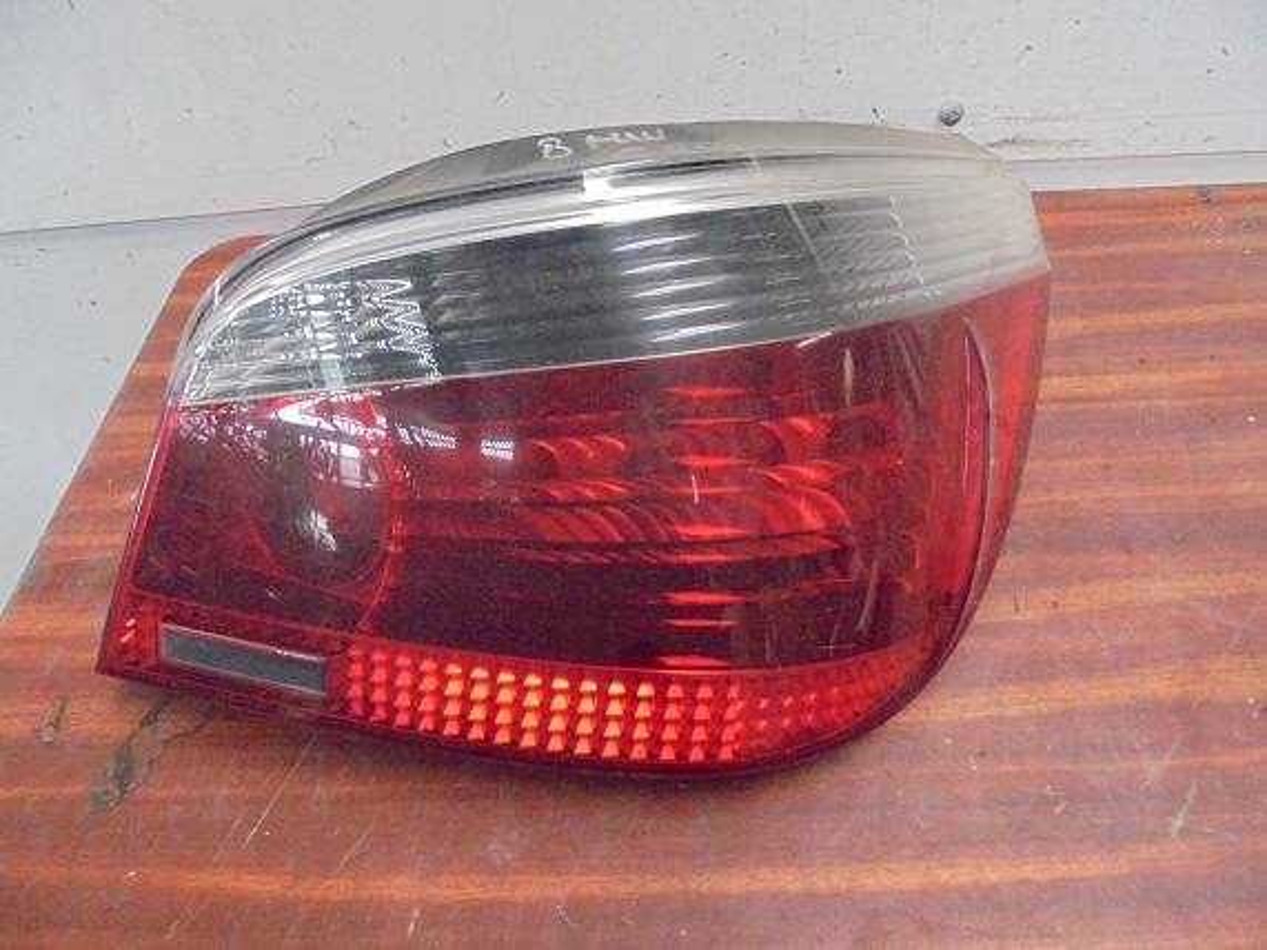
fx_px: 951
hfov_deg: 67.3
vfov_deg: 53.0
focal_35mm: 26
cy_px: 475
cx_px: 634
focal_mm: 4.6
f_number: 3.5
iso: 800
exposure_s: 1/13
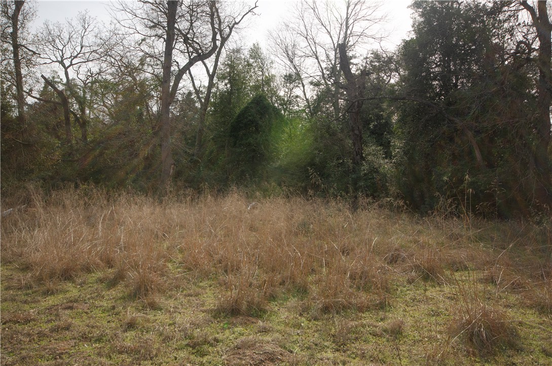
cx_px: 276
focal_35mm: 30
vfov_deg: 43.4
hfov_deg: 62.0
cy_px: 183
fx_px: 459
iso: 100
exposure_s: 1/500
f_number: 5.6
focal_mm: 20
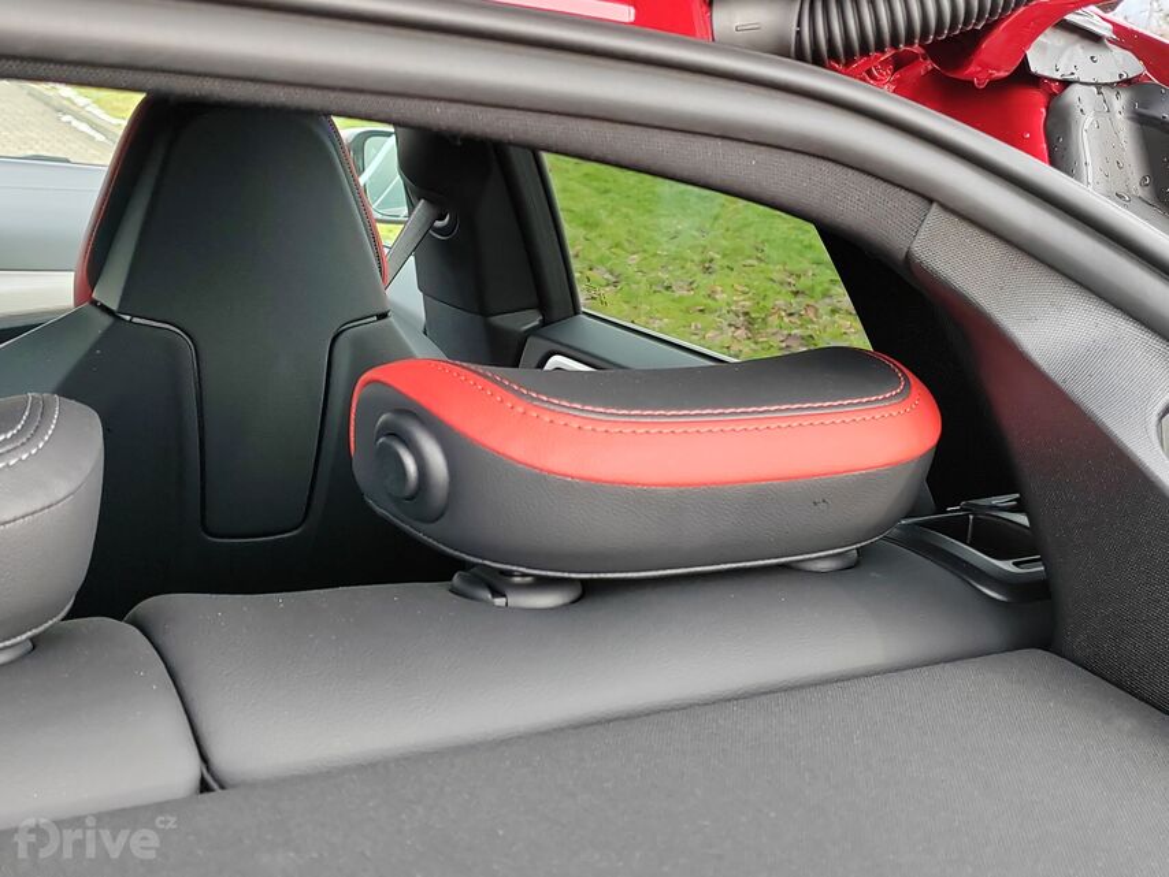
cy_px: 438
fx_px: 1520
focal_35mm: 45
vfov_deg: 32.2
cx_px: 584
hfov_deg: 42.1
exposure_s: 1/100
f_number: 1.9
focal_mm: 5.52
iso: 125
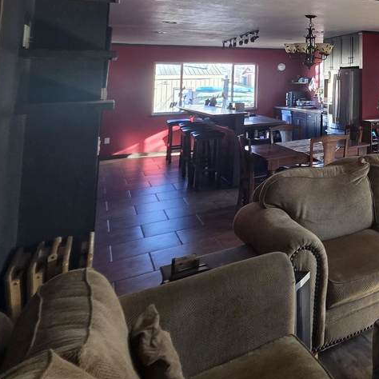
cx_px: 477
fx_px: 384
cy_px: 37
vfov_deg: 47.2
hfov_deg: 36.8
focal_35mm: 31
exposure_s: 1/120
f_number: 1.9
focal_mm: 2.2
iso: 160
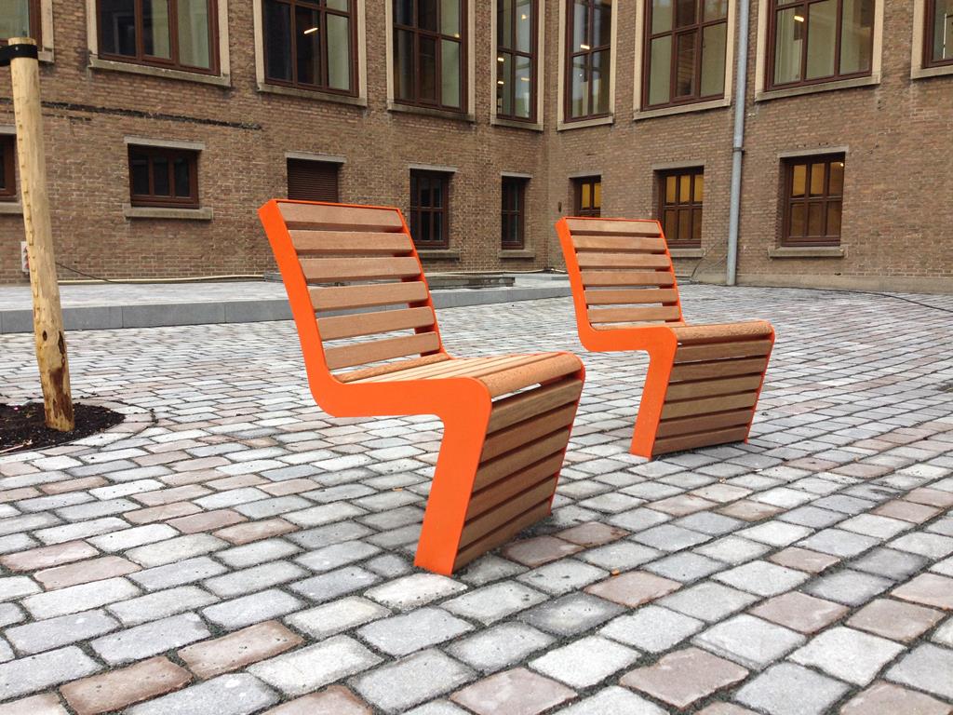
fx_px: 909
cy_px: 358
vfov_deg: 42.9
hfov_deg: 55.4
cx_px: 476
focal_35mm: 33
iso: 80
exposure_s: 1/120
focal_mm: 4.12
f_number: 2.4
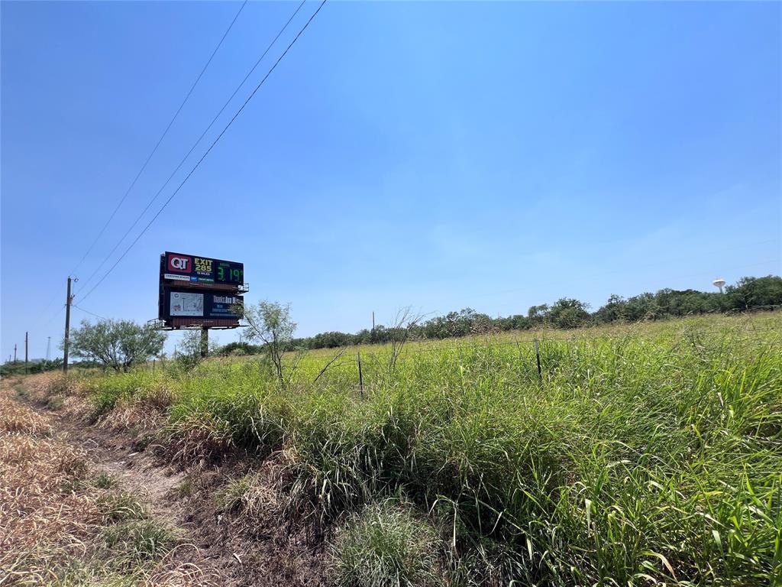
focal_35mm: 13
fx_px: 294
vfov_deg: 89.9
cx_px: 391
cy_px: 294
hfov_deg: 106.2
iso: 32
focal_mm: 1.57
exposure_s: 1/1845
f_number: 1.8
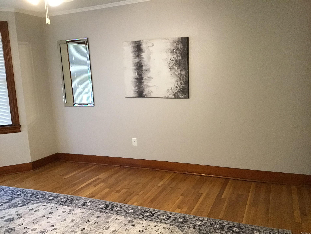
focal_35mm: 31
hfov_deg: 58.4
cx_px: 156
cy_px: 117
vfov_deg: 45.4
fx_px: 279
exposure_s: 1/30
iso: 200
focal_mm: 3.3
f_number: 2.4
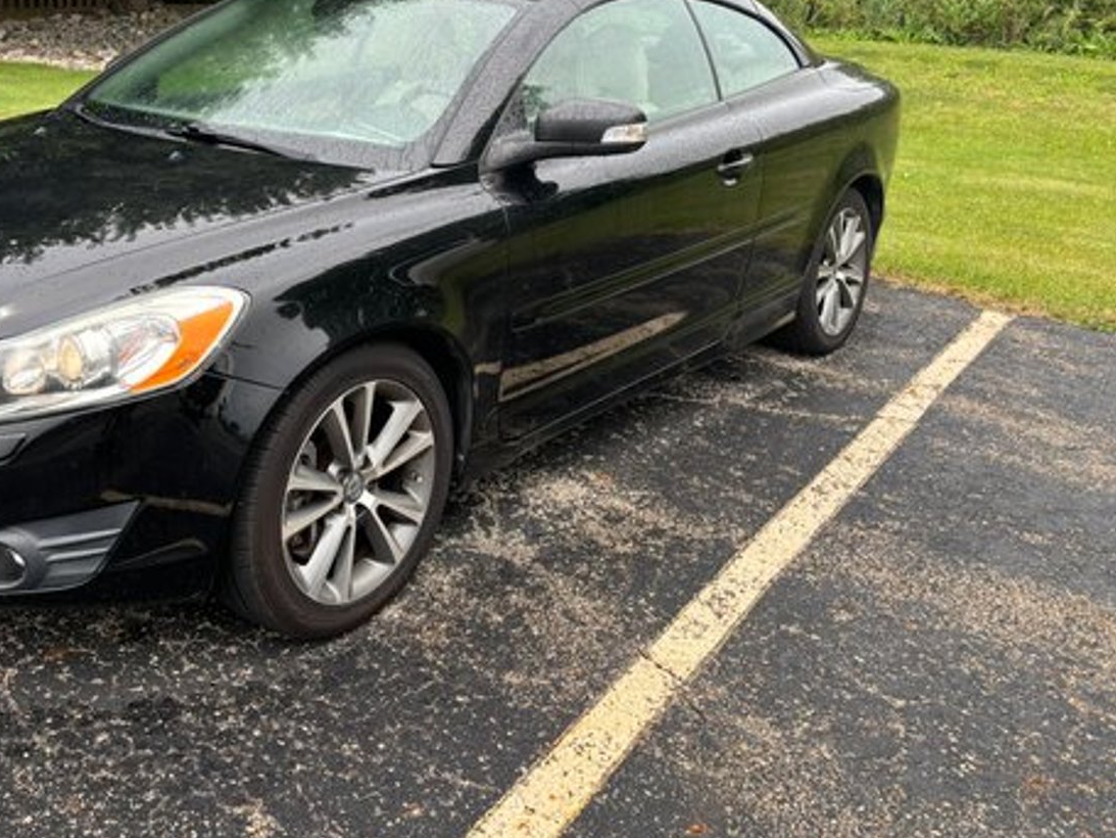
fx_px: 1161
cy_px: 267
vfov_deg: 39.1
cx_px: 344
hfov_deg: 50.1
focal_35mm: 36
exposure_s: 1/544
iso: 50
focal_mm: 5.96
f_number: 1.6
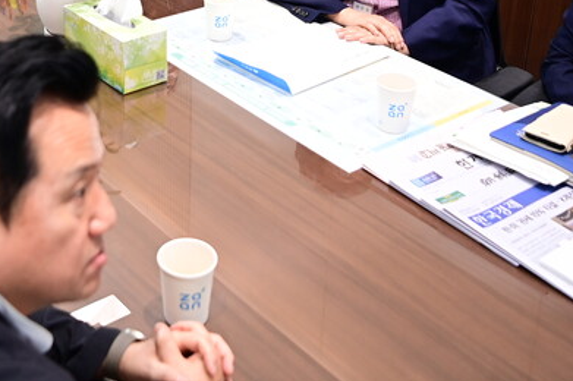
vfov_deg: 21.3
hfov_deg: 33.6
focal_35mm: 59
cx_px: 177
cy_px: -79
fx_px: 938
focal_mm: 24
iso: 1000
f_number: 2.8
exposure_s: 1/125
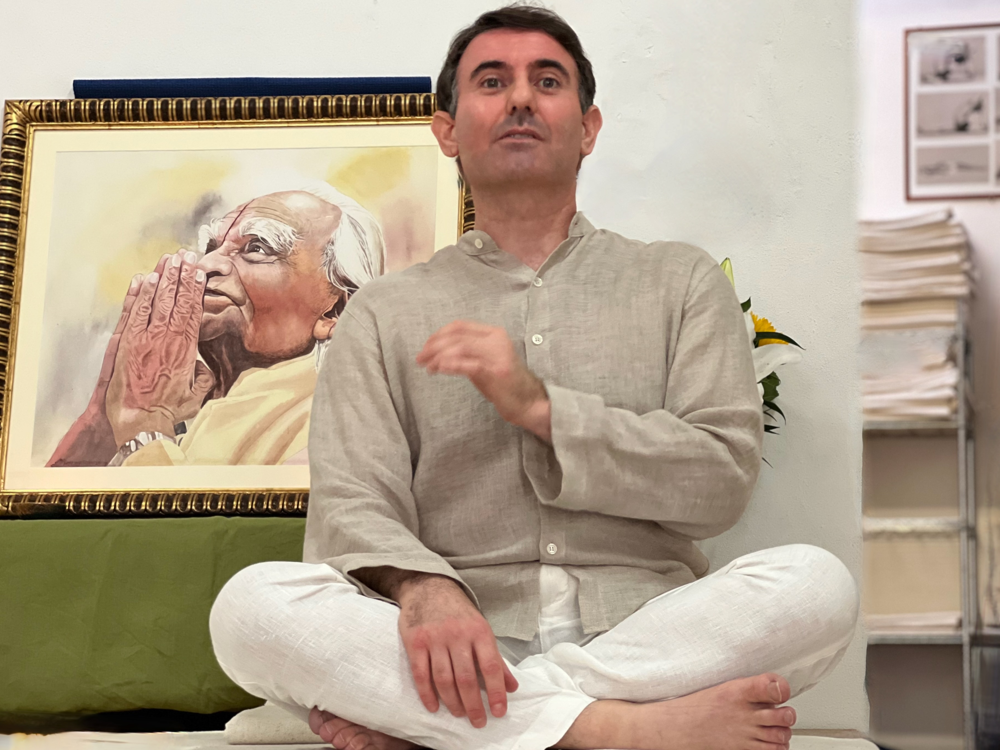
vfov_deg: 18.7
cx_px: 506
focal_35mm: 79
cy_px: 372
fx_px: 2282
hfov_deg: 24.7
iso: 250
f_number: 2.8
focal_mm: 9
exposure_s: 1/33
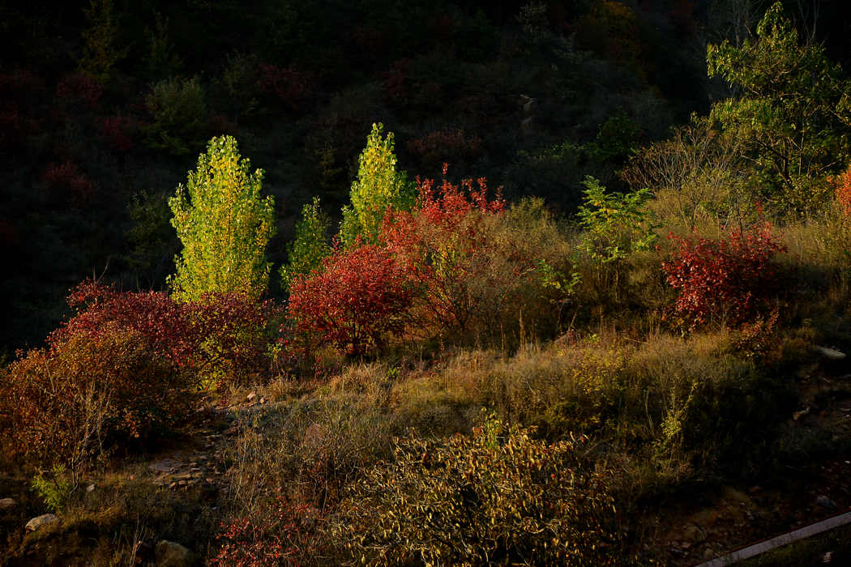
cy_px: 284
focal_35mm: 135
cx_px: 426
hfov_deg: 15.2
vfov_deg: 10.2
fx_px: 3191
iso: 360
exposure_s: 1/160
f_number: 5.6
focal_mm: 135
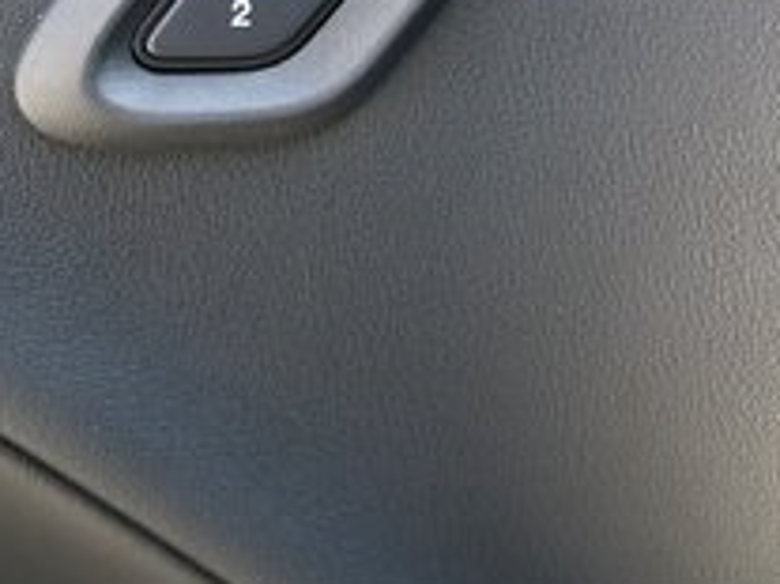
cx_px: 347
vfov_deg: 11.4
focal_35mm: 128
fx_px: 2883
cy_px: -96
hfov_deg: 15.4
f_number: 4
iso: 320
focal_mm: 43
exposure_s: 1/60
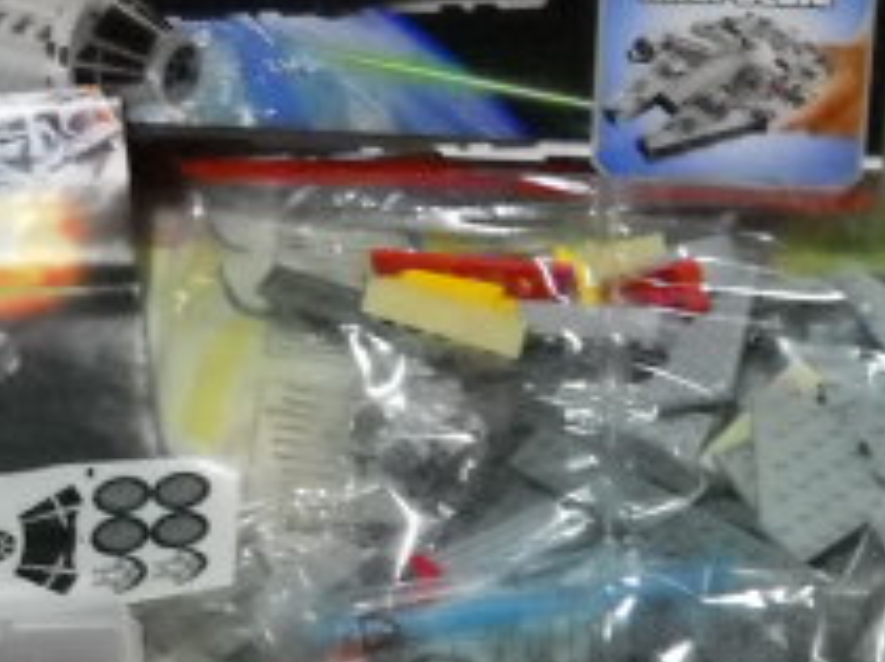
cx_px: 114
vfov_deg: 11.8
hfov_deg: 15.6
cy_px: 287
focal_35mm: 125
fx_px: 3192
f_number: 3.1
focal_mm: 6.72
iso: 800
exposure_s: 1/11
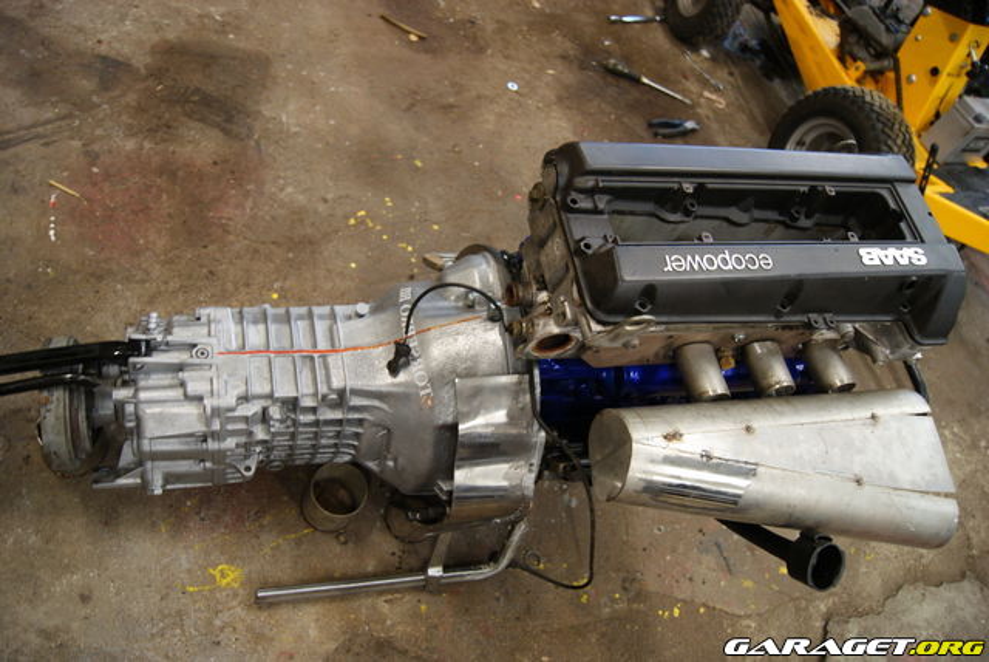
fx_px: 742
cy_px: 331
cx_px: 494
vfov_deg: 48.0
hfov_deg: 67.3
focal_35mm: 27
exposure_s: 1/5
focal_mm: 18
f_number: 3.5
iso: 400
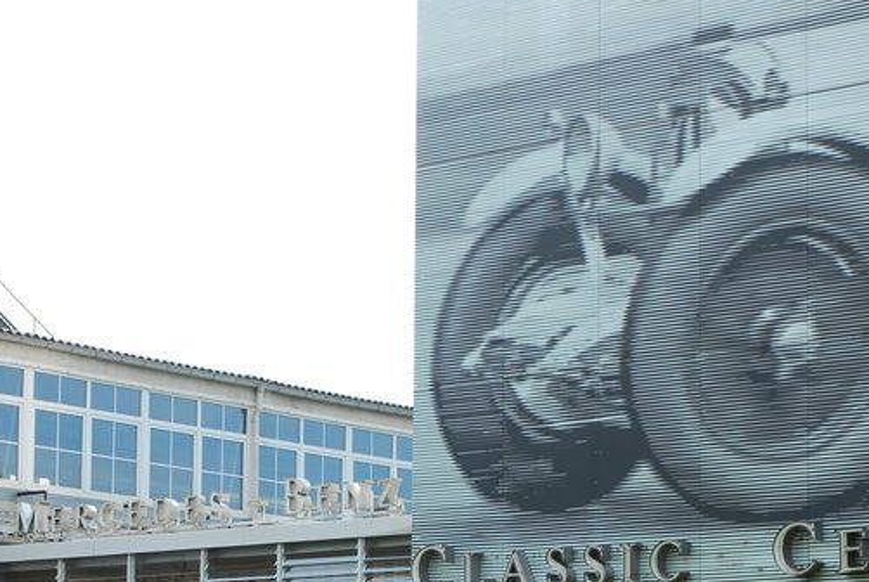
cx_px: 362
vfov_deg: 12.7
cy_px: 541
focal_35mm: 107
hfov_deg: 19.1
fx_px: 2586
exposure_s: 1/80
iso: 100
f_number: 7.1
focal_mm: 35
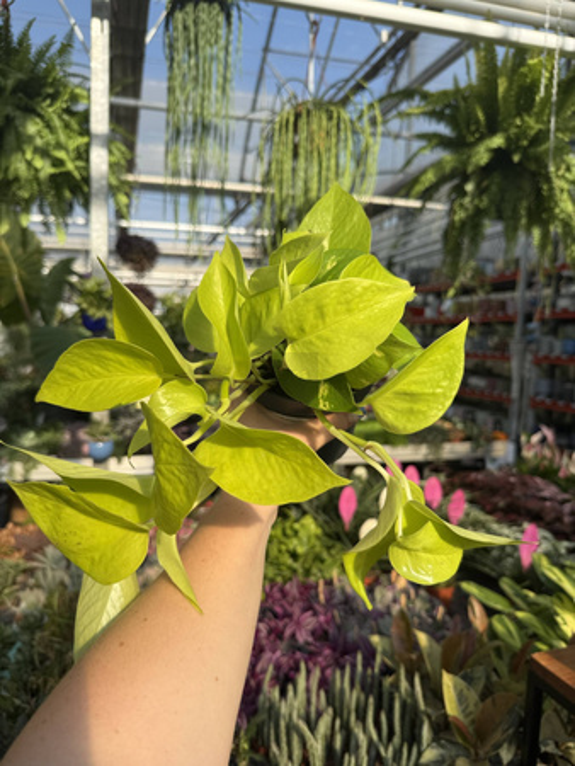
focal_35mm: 24
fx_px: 531
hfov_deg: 56.9
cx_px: 288
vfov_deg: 71.6
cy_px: 383
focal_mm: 6.76
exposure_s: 1/2703
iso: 80
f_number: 1.78
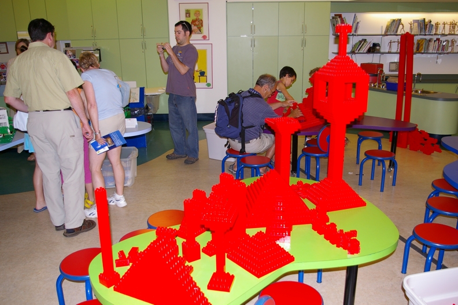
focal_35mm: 32
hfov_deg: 59.5
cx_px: 229
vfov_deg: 41.7
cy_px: 152
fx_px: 400
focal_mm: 21
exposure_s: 1/30
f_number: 4.5
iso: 400
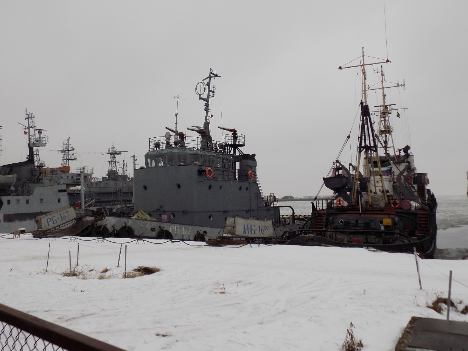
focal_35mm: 30
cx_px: 234
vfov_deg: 46.8
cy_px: 176
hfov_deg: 60.0
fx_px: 406
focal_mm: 5.3
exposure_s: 1/200
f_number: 3.3
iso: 80
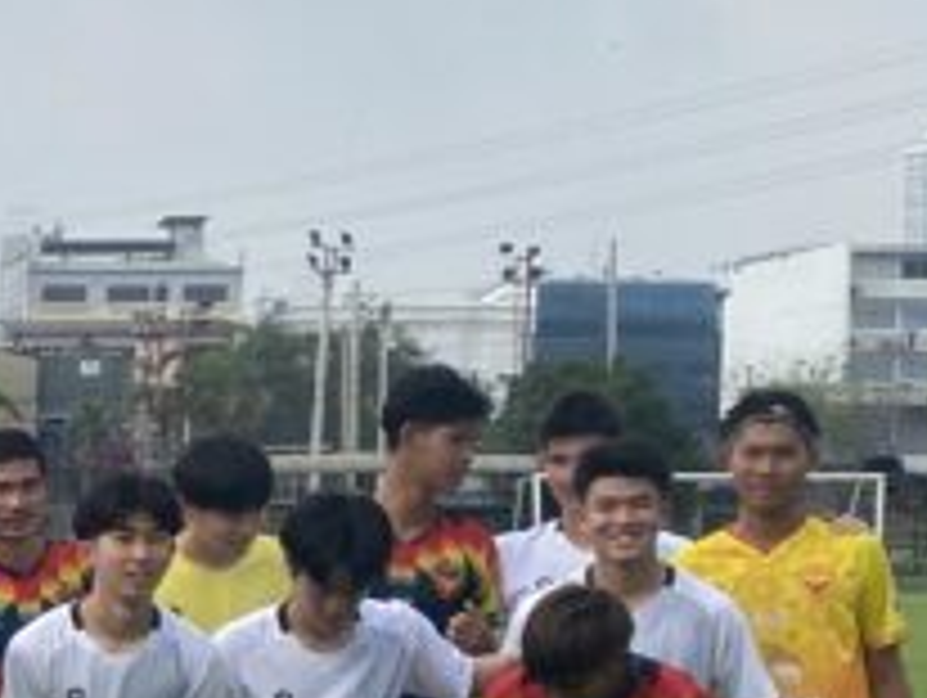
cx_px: -598
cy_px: 757
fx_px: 3459
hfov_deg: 14.0
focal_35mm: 129
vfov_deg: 11.4
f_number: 1.8
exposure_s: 1/2315
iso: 32
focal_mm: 4.25
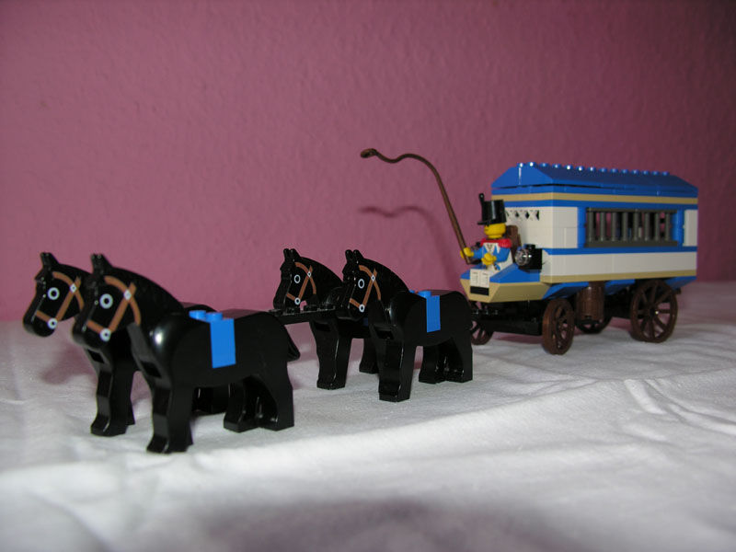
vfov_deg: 40.7
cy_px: 276
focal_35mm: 35
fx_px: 744
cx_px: 368
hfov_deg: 52.6
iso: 50
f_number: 2.8
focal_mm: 8.9
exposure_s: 1/60.1
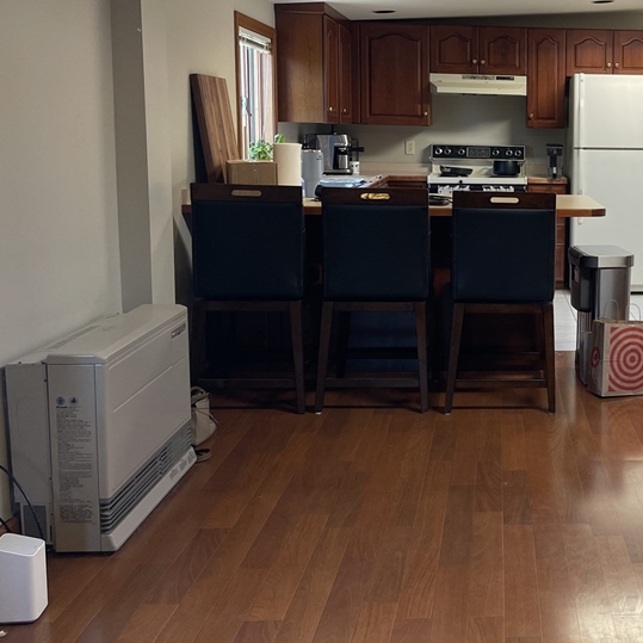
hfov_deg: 37.4
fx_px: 883
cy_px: 231
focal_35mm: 42
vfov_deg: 39.7
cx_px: 582
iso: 64
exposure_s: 1/60
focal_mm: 5.1
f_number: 1.6
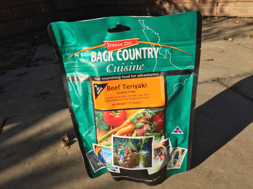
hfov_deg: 61.7
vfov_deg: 48.2
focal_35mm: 29
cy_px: 94
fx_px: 212
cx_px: 126
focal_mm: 4.15
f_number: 2.2
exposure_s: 1/1799
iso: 32
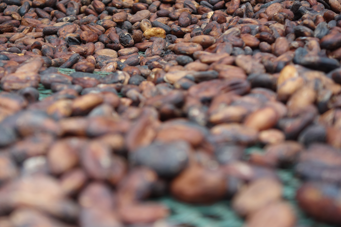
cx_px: 138
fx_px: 578
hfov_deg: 32.8
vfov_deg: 22.2
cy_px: 96
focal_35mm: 61
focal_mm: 19.1
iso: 125
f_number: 3.5
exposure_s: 1/100
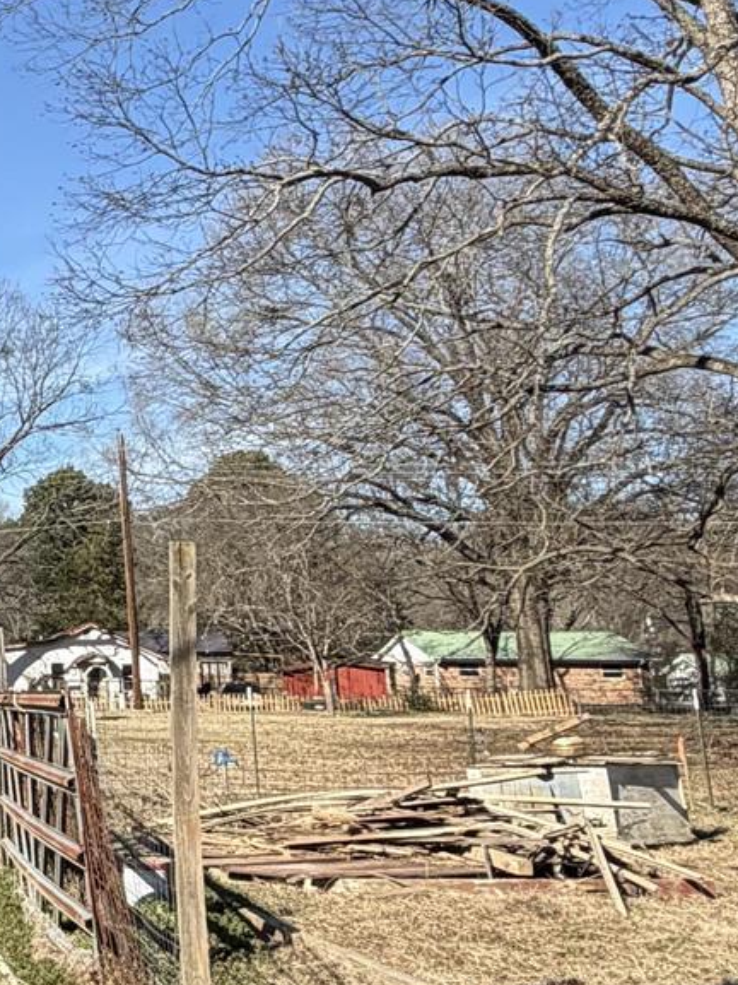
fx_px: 1592
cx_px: -434
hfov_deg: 21.1
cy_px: 375
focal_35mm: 56
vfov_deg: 34.2
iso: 32
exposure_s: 1/770
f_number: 2.2
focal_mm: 2.22
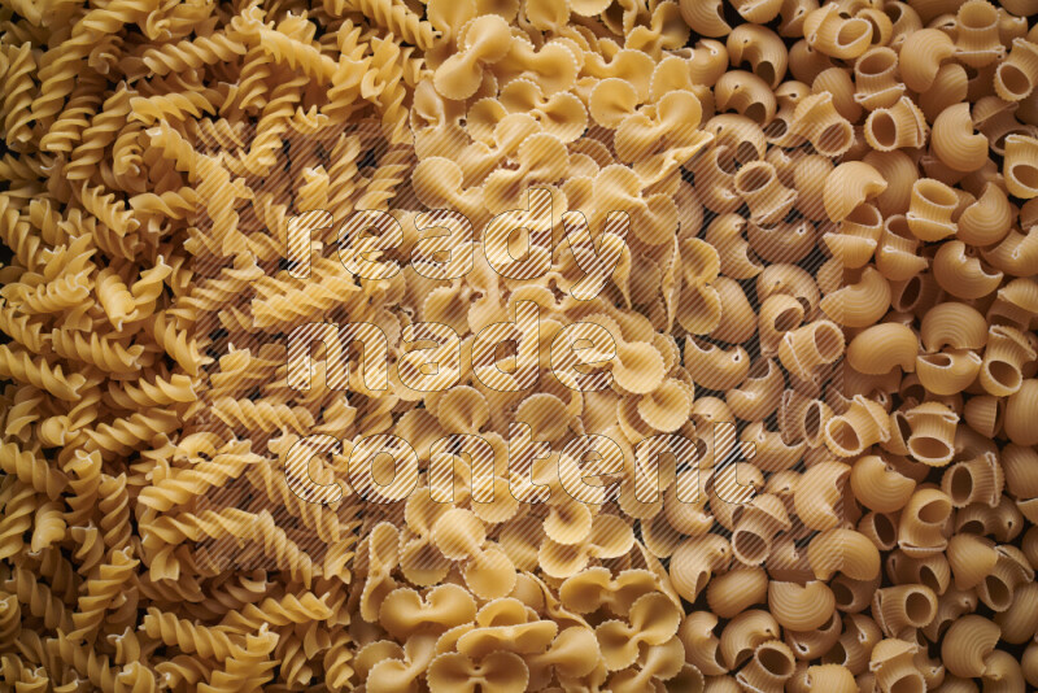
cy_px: 346
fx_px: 1442
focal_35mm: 50
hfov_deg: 39.6
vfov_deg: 27.0
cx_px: 519
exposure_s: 1/100
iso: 160
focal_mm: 50
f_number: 8
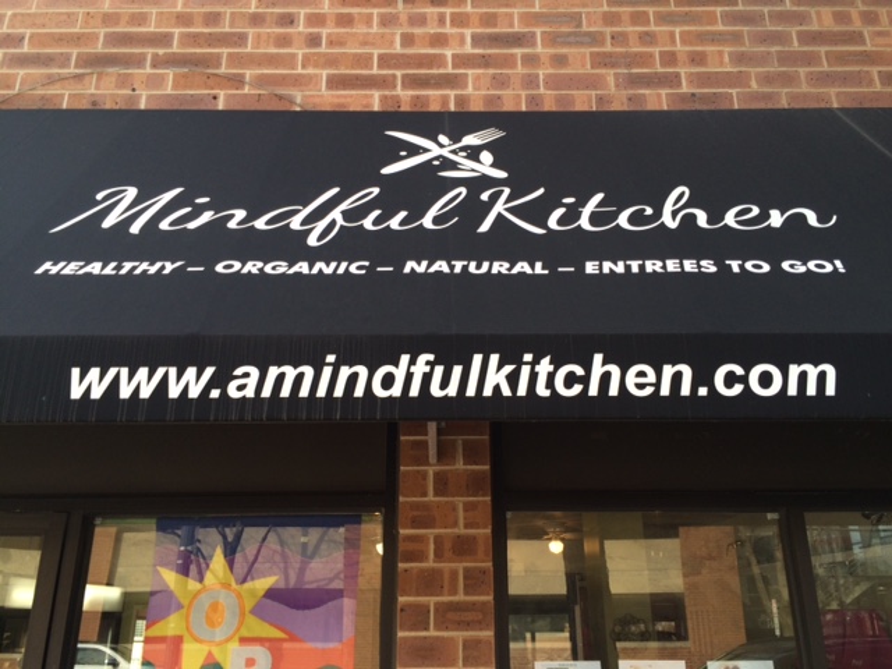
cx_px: 446
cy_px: 334
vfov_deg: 48.2
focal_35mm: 29
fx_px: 747
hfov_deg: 61.7
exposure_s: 1/157
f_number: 2.2
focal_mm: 4.15
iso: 32
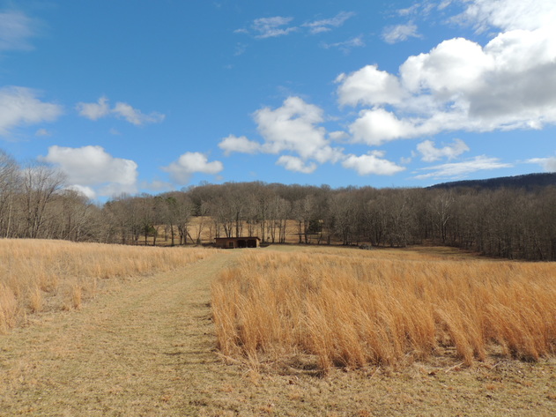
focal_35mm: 24
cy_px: 208
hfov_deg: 71.6
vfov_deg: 56.8
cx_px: 278
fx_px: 385
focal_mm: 4.3
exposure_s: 1/1250
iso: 100
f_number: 3.7
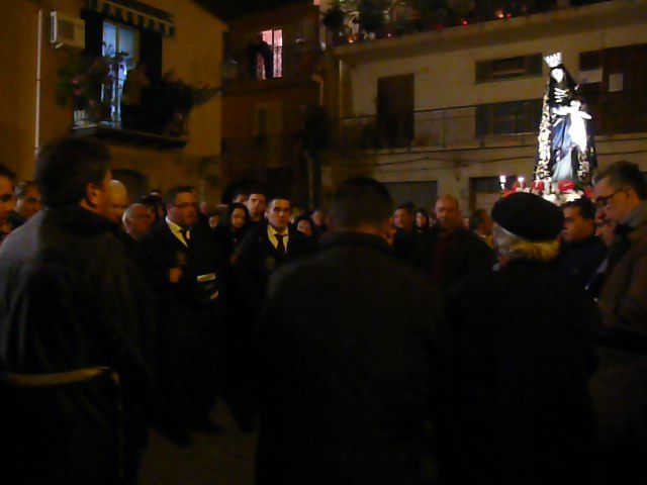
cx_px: 324
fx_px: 654
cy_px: 242
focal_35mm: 35
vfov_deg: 40.7
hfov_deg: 52.6
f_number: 2.8
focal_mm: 5.2
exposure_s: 1/30
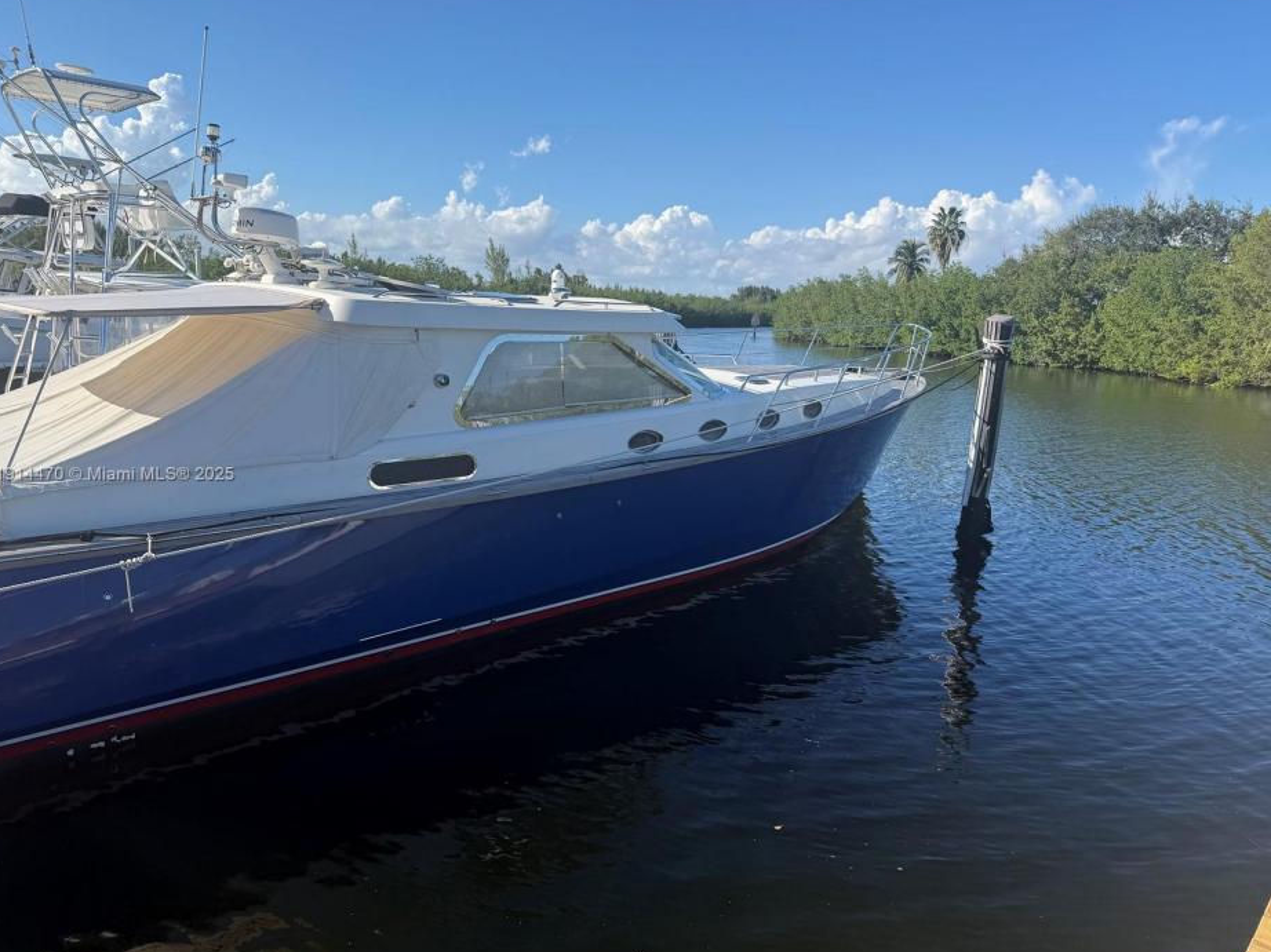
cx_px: 631
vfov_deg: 54.9
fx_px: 918
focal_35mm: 25
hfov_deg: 69.4
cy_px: 475
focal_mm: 6.76
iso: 80
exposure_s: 1/3759
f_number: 1.78
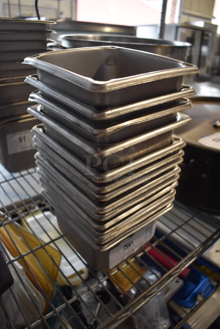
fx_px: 247
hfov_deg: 48.0
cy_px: 164
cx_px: 110
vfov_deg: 67.3
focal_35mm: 27
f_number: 3.5
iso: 1250
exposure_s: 1/125
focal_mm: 18
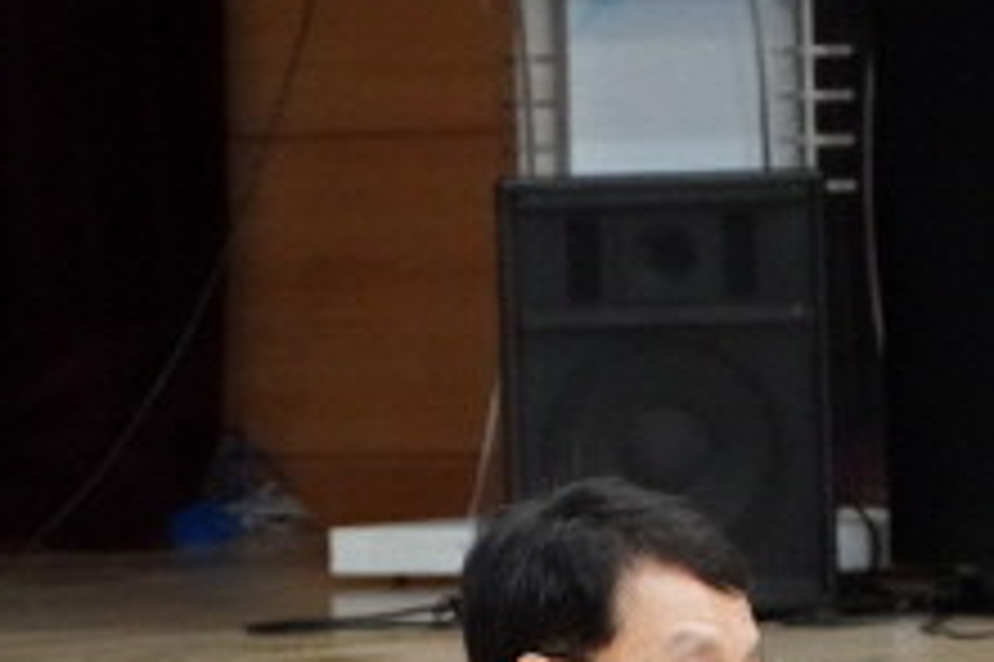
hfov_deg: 5.2
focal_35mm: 395
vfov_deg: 3.5
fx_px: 10886
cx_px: 418
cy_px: 772
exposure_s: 1/100
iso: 6400
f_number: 5.6
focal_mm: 83
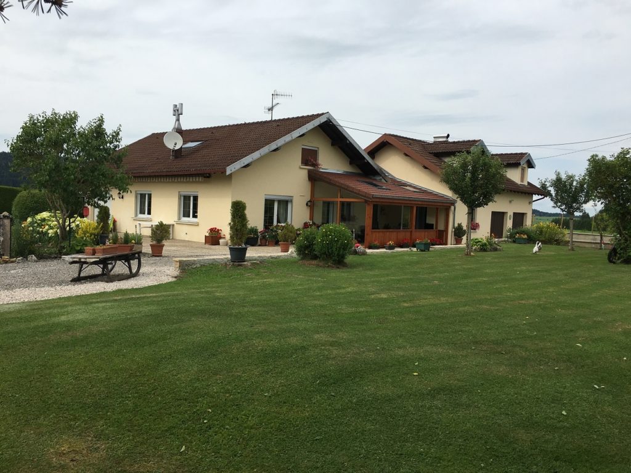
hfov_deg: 61.7
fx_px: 529
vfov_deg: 48.2
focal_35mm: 29
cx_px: 316
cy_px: 236
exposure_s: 1/1603
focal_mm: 4.15
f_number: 2.2
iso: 25
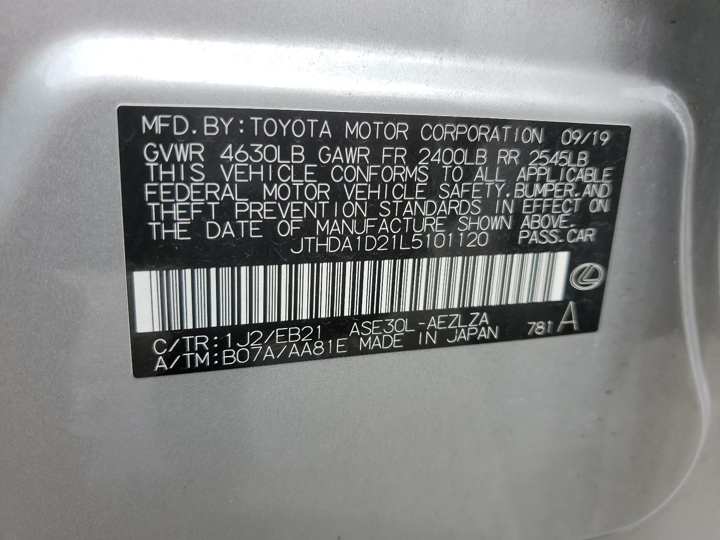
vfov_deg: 53.1
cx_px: 360
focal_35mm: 26
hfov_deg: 67.3
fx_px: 541
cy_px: 270
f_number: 1.5
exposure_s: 1/625
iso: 50
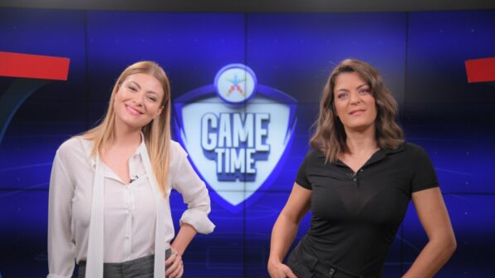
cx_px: 248
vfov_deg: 20.7
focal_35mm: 58
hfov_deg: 36.0
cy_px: 165
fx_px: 761
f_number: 4
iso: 1600
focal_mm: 55
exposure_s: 1/320
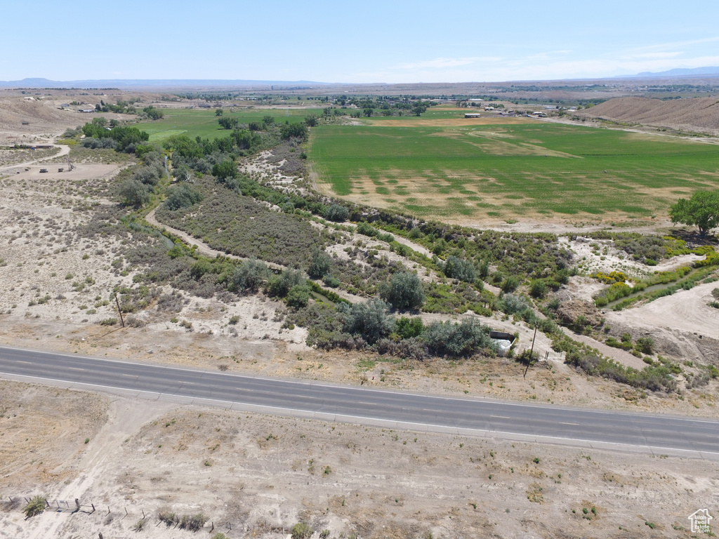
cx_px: 360
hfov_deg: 81.7
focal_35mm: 20
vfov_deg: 66.0
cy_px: 270
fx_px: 415
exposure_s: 1/871
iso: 100
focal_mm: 3.61
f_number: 2.8
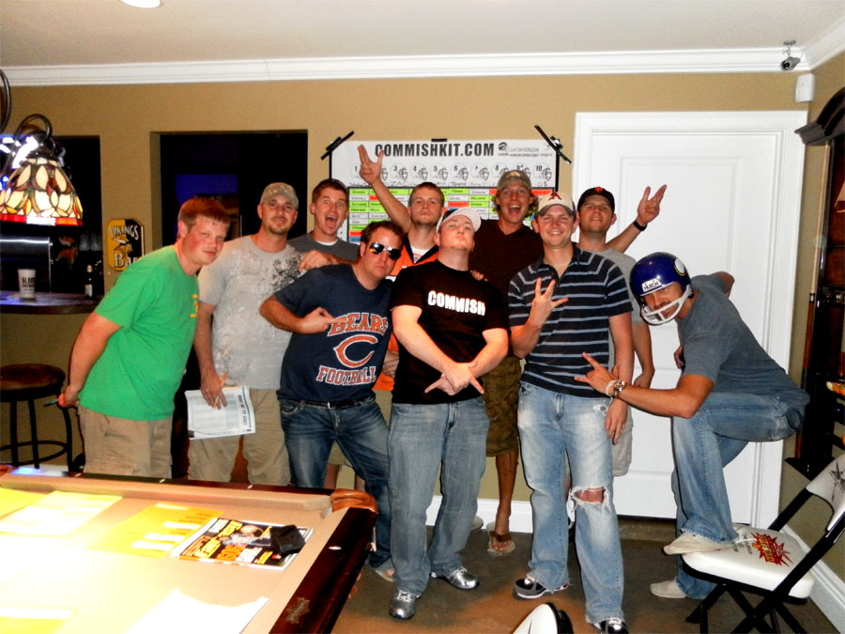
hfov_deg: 63.4
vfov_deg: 49.7
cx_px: 422
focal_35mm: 28
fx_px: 683
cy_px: 317
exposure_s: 1/30
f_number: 3.2
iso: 400
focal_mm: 4.9
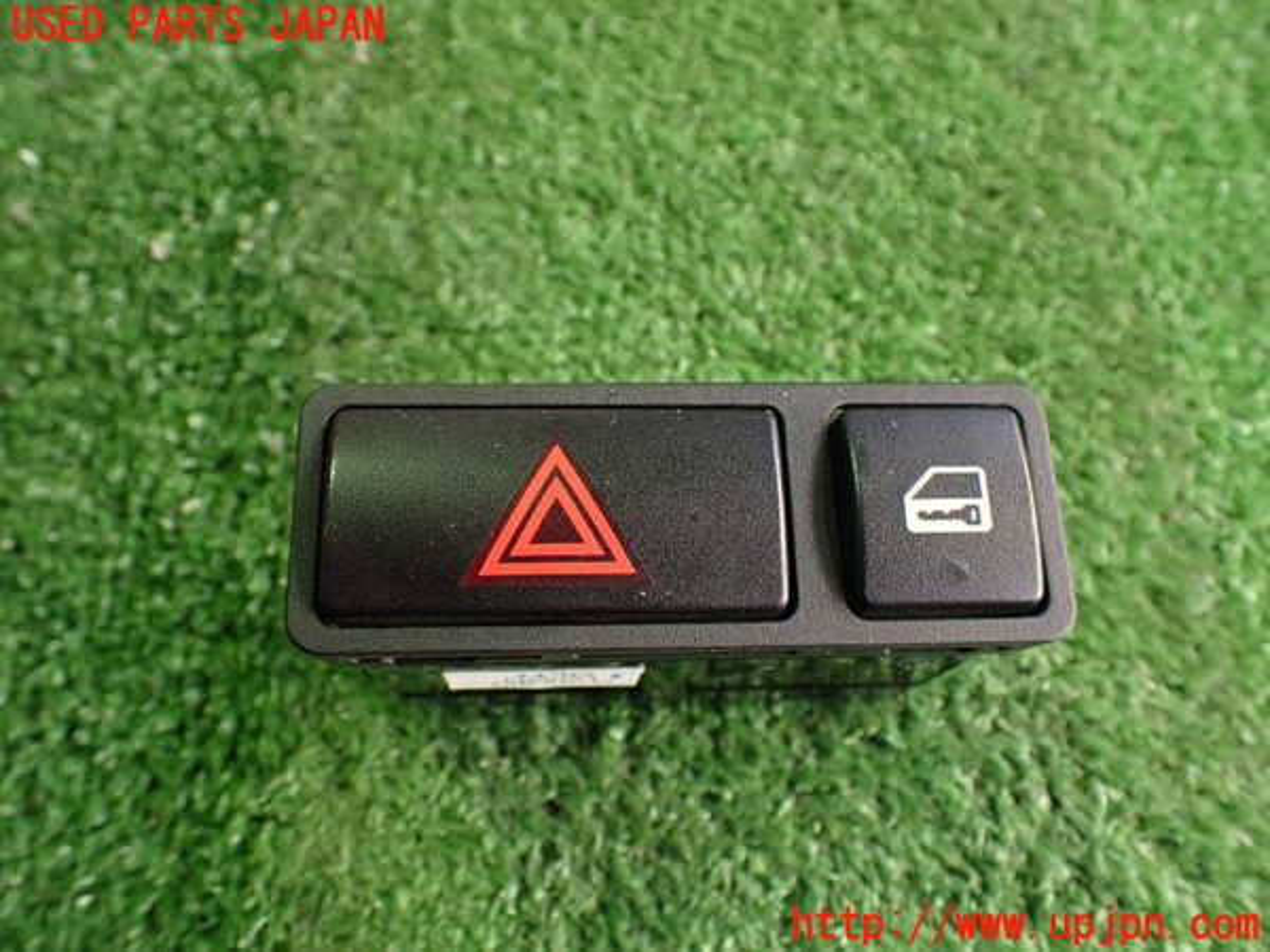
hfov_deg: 60.0
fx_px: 1101
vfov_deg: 46.8
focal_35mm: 30
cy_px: 476
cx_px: 635
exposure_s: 1/100
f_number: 2.3
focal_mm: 5.4
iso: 800
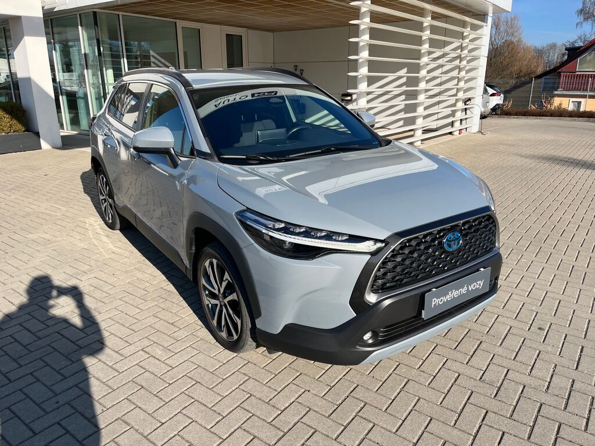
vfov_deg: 53.1
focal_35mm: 26
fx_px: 447
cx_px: 298
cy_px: 223
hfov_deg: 67.3
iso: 50
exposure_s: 1/2632
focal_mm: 5.1
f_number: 1.6
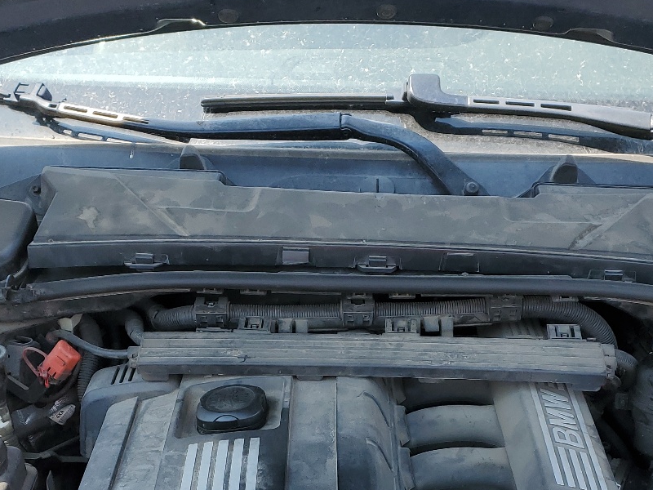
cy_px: 470
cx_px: 345
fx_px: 981
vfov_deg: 26.8
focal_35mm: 52
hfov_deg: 36.8
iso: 50
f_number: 1.5
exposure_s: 1/1000
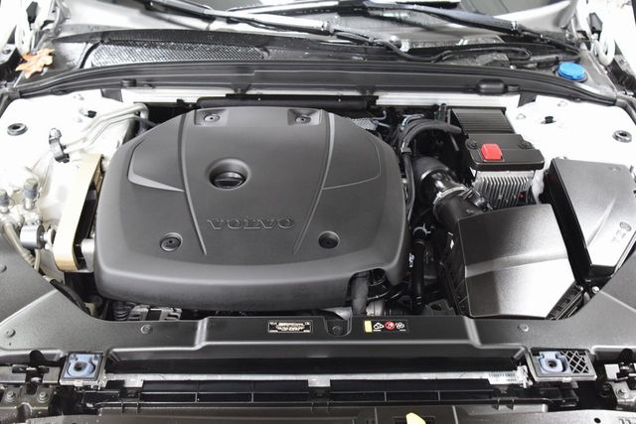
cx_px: 318
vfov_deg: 36.9
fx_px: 636
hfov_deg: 53.1
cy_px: 212
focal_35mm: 36
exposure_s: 1/15
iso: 1600
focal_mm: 24
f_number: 4
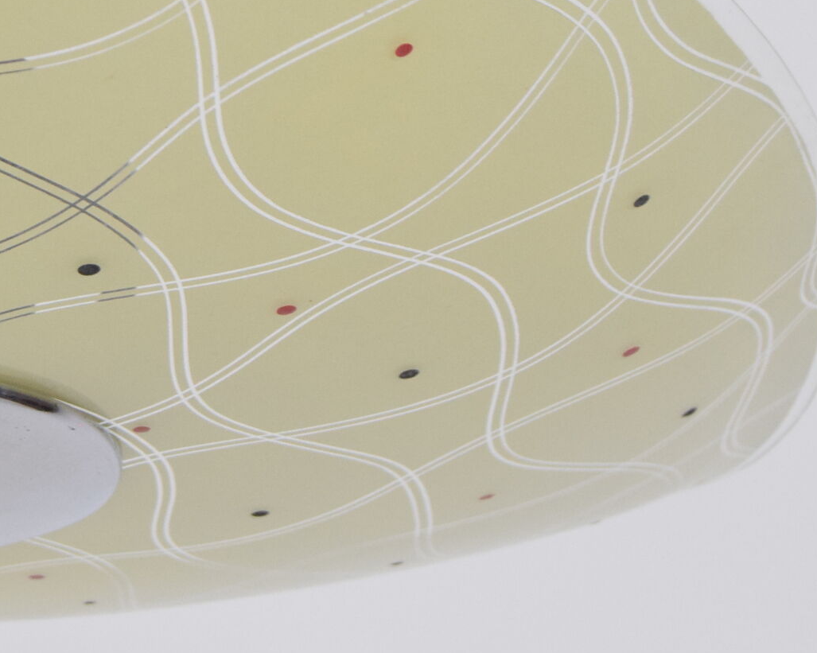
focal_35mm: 156
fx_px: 3771
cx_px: -148
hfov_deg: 12.1
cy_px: 204
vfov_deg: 9.9
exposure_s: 1/160
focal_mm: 38
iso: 1600
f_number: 6.3
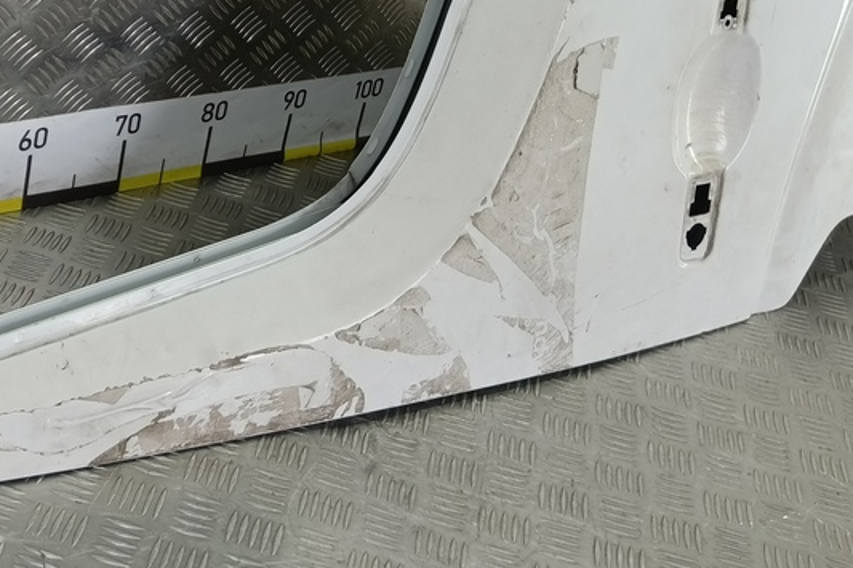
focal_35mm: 46
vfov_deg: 27.1
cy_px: -40
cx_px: 211
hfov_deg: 41.5
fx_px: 1090
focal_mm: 4.11
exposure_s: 1/100
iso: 110
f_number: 1.6
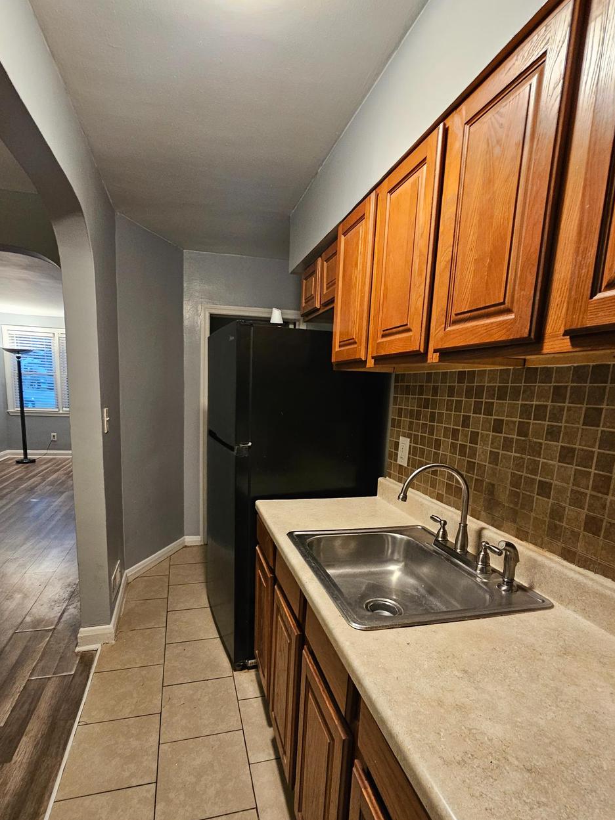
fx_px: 379
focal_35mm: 16
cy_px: 462
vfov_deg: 94.0
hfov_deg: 78.1
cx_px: 294
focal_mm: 2.2
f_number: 2.2
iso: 320
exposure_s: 1/30
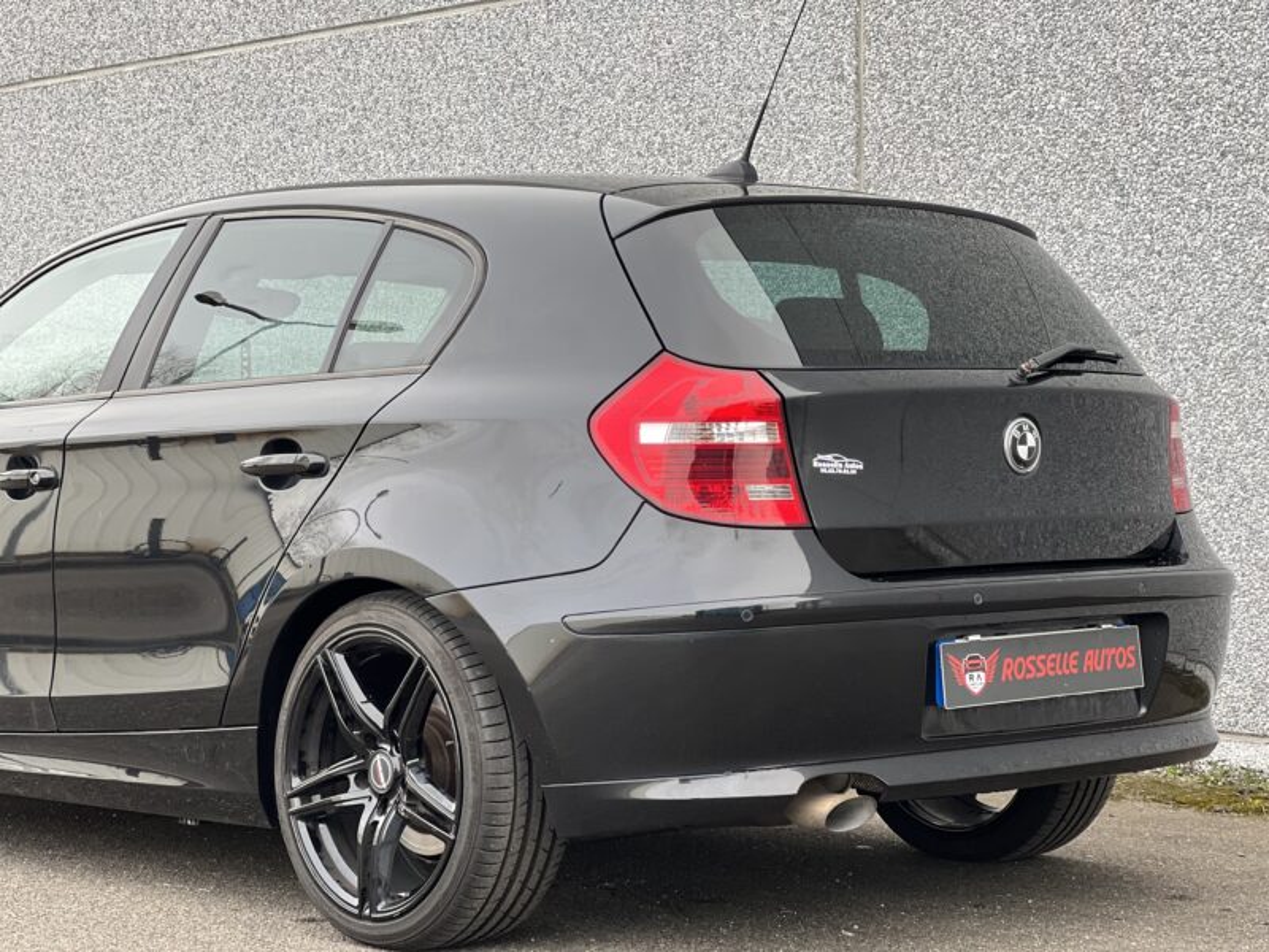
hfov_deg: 25.3
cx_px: 634
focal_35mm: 77
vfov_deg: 19.1
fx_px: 2823
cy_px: 476
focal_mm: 9
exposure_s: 1/121
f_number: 2.8
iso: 64
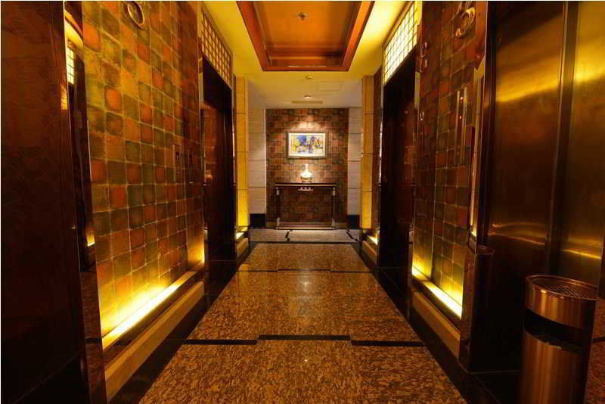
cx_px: 302
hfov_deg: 104.2
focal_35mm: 14
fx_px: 235
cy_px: 202
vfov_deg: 81.3
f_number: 9
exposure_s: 2
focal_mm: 14
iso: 200
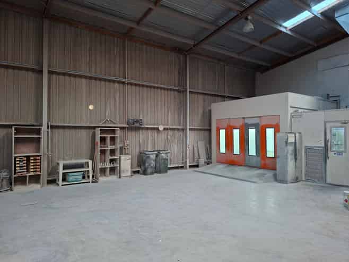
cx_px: 174
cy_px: 131
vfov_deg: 58.8
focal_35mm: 23
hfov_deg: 73.9
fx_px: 232
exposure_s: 1/33
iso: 400
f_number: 1.8
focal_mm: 5.54
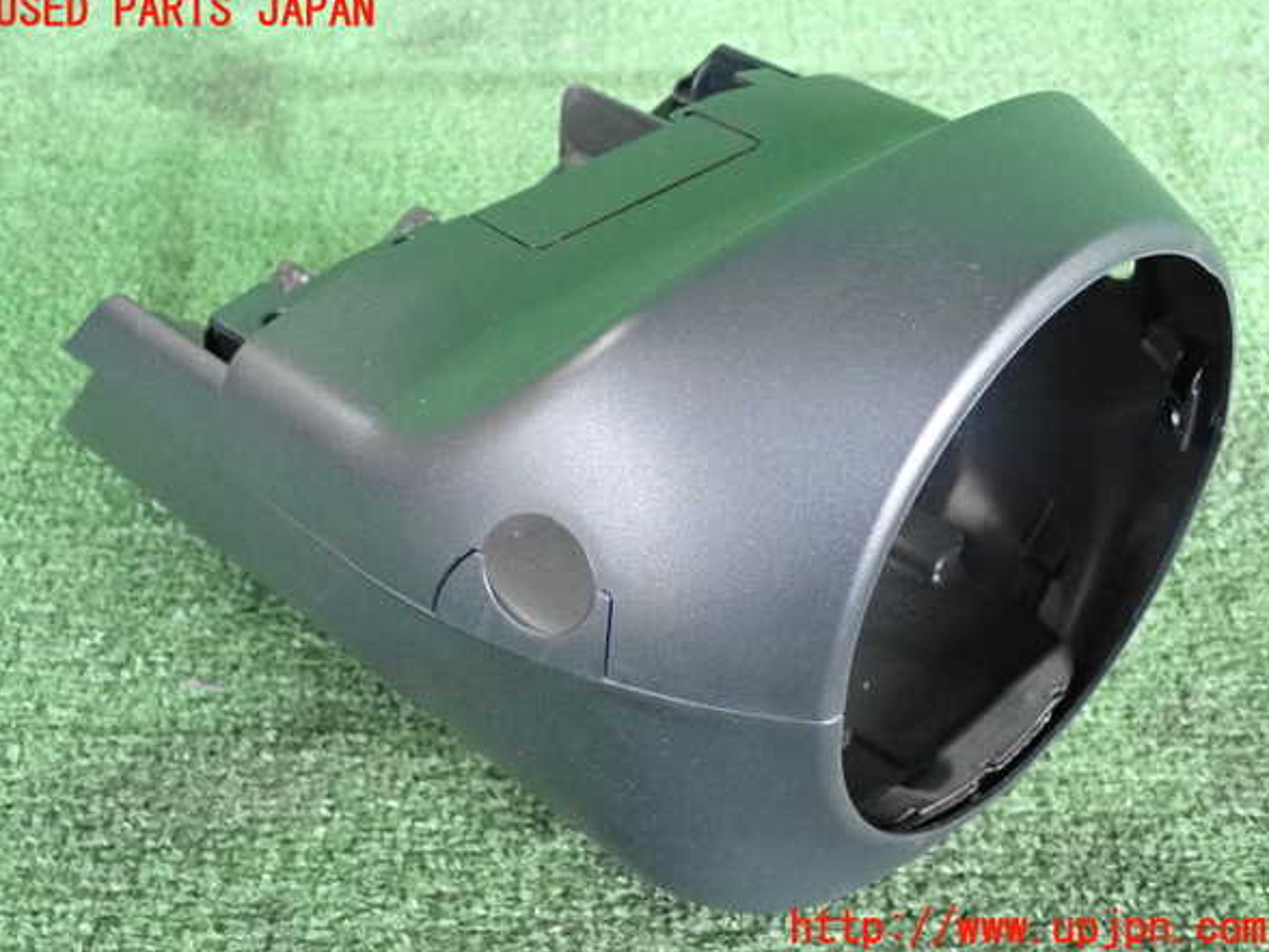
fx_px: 1870
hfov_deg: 37.5
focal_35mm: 51
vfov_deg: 28.6
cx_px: 630
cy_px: 471
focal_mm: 9.01
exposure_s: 1/125
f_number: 3.2
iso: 2000
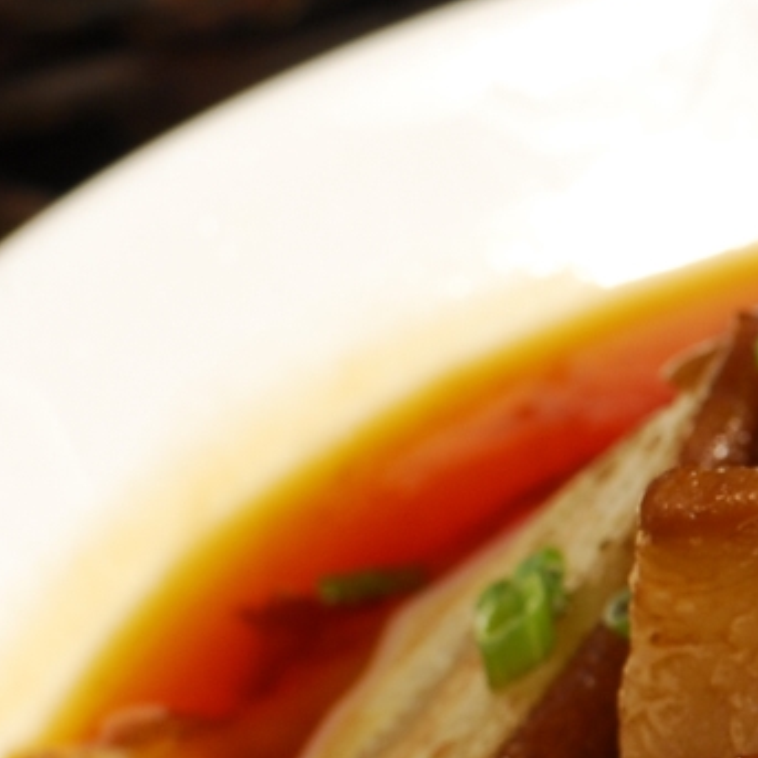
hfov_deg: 4.5
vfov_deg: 4.6
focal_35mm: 381
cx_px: 1375
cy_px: 535
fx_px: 9439
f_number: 6.3
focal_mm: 50
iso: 100
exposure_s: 1/15
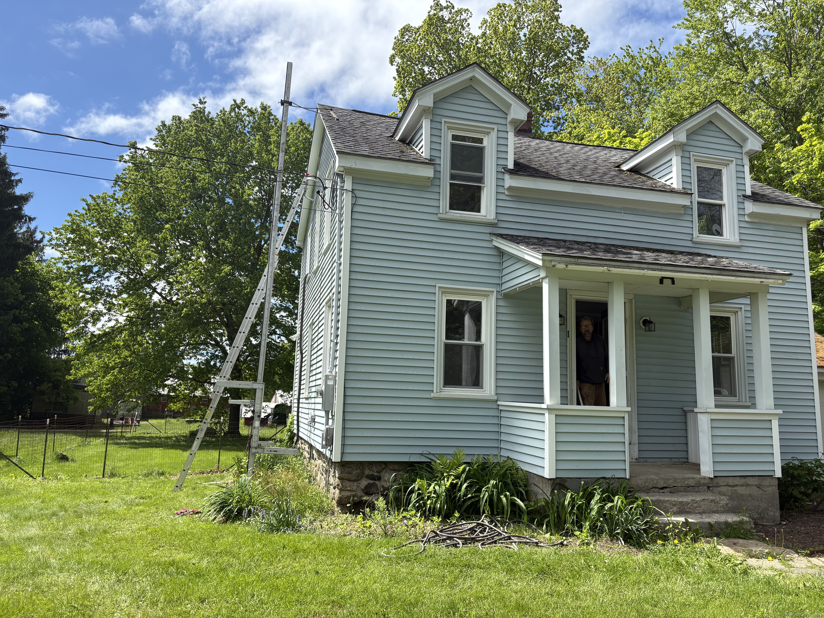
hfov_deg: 67.3
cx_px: 412
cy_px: 309
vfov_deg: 53.1
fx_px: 619
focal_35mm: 26
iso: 50
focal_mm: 5.96
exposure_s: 1/2451
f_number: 1.6
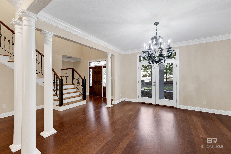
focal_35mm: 14
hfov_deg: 102.3
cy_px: 77
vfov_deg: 79.2
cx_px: 116
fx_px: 93
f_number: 11
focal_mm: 14.5
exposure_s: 1/5
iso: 400
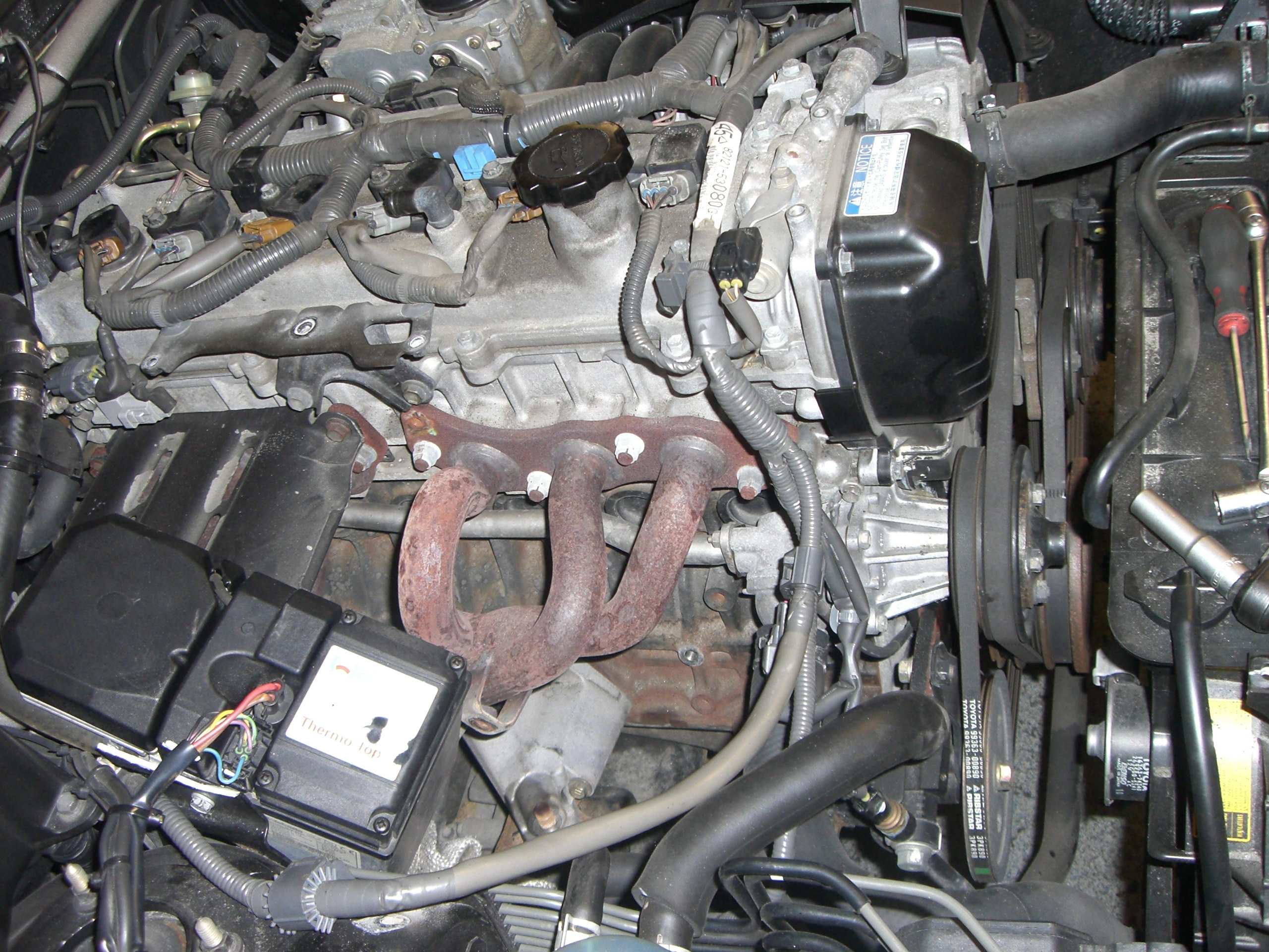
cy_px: 476
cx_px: 634
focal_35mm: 38
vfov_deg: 37.7
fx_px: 1393
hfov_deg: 49.0
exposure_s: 1/60
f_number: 2.7
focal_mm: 6.2
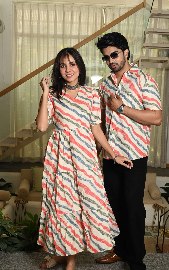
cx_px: 90
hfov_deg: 27.4
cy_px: 143
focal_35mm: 47
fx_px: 346
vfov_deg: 42.6
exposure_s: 1/160
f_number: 8
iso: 640
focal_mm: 40
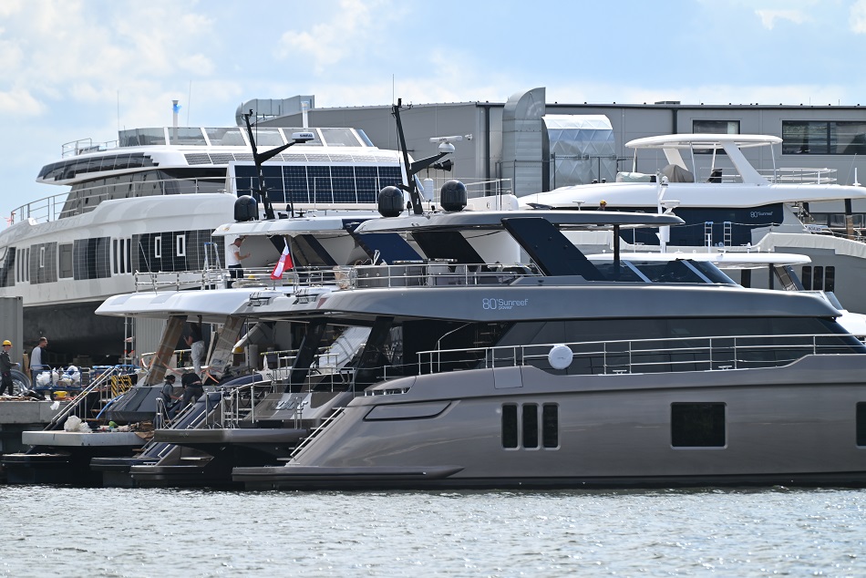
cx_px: 433
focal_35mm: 300
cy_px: 289
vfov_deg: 4.6
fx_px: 7218
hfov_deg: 6.9
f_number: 5.6
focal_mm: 300
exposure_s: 1/1000
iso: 200
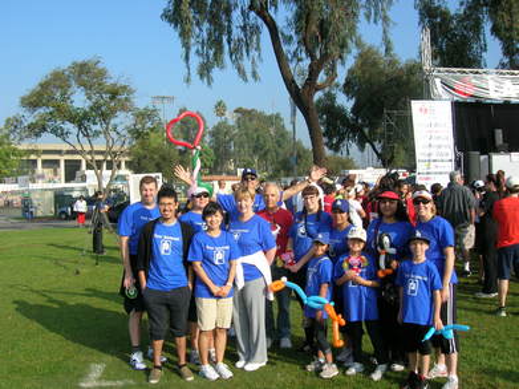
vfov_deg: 41.8
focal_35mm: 34
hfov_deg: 54.0
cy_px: 194
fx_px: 510
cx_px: 260
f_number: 4.9
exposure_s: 1/252
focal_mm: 5.7
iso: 50
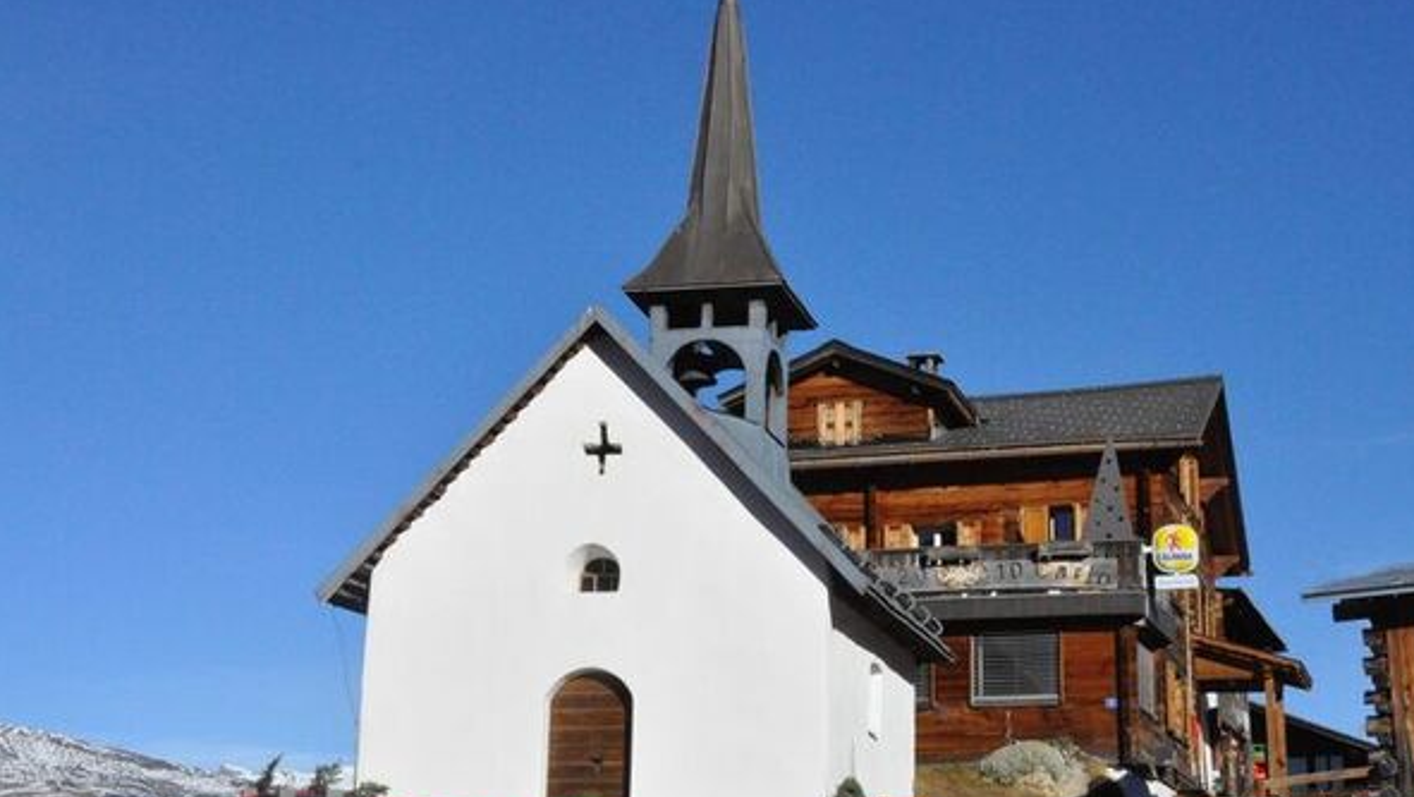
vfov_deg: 21.9
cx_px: 778
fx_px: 2063
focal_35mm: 55
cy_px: 421
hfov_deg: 37.8
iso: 3200
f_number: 20
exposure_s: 1/1600
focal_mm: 30
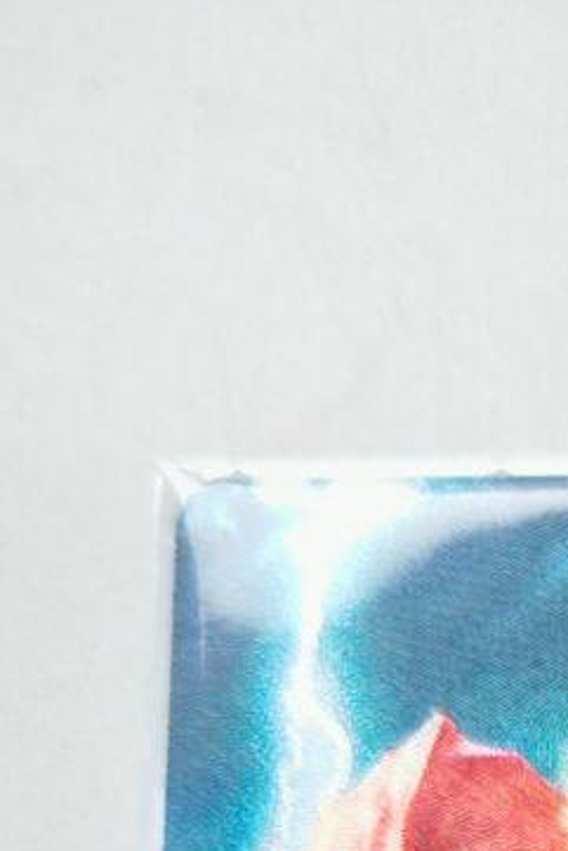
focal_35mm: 140
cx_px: 893
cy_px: 1608
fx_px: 3310
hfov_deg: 9.5
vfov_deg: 13.0
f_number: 1.9
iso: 640
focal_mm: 6.67
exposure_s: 1/50
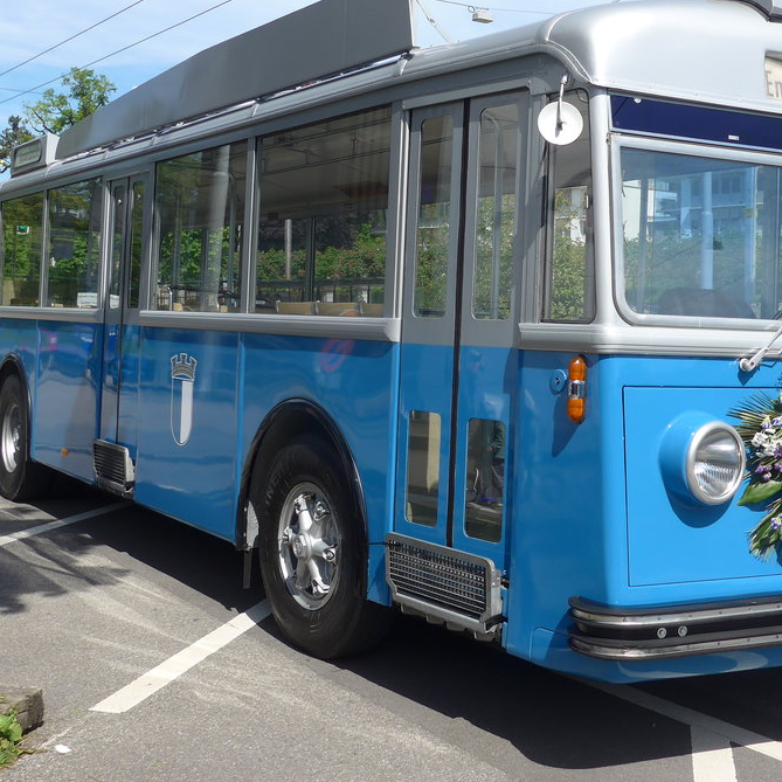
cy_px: 297
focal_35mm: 46
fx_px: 1176
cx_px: 479
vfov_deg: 36.6
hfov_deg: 36.6
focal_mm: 6
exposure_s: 1/1300
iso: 80
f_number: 2.8
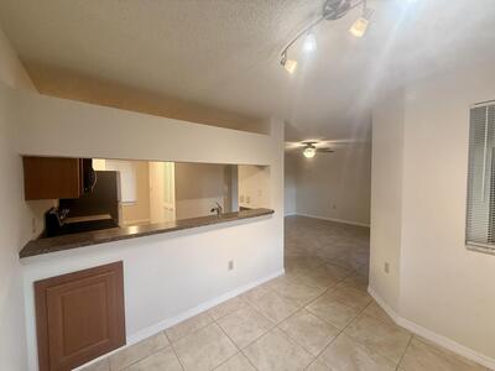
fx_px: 200
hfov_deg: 102.1
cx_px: 248
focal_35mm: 14
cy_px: 186
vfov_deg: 85.7
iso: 400
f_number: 2.2
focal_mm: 2.22
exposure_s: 1/120
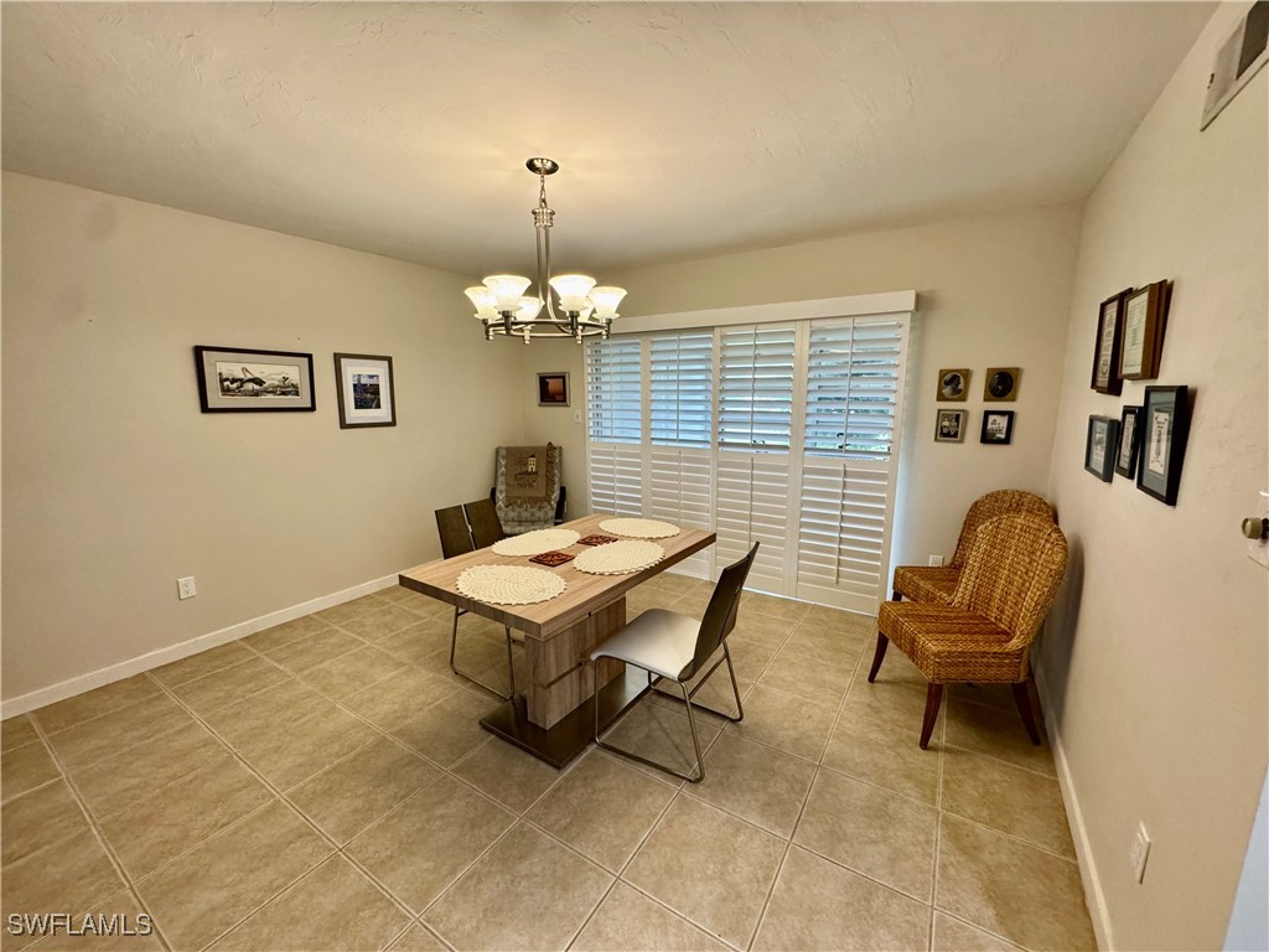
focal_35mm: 14
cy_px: 476
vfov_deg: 85.7
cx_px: 634
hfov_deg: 102.1
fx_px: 513
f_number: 2.2
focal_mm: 2.22
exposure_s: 1/120
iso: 320
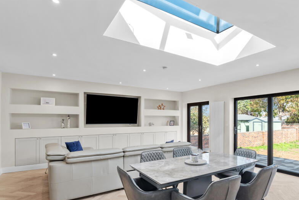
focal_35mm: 21
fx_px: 175
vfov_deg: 59.1
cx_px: 189
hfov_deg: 79.5
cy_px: 120
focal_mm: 16
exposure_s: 1/13
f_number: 9
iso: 250
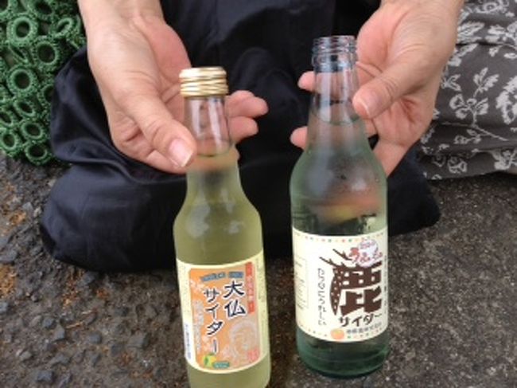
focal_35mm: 35
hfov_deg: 52.6
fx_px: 523
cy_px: 194
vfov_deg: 40.7
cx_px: 258
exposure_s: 1/290
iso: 50
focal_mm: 4.28
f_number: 2.4
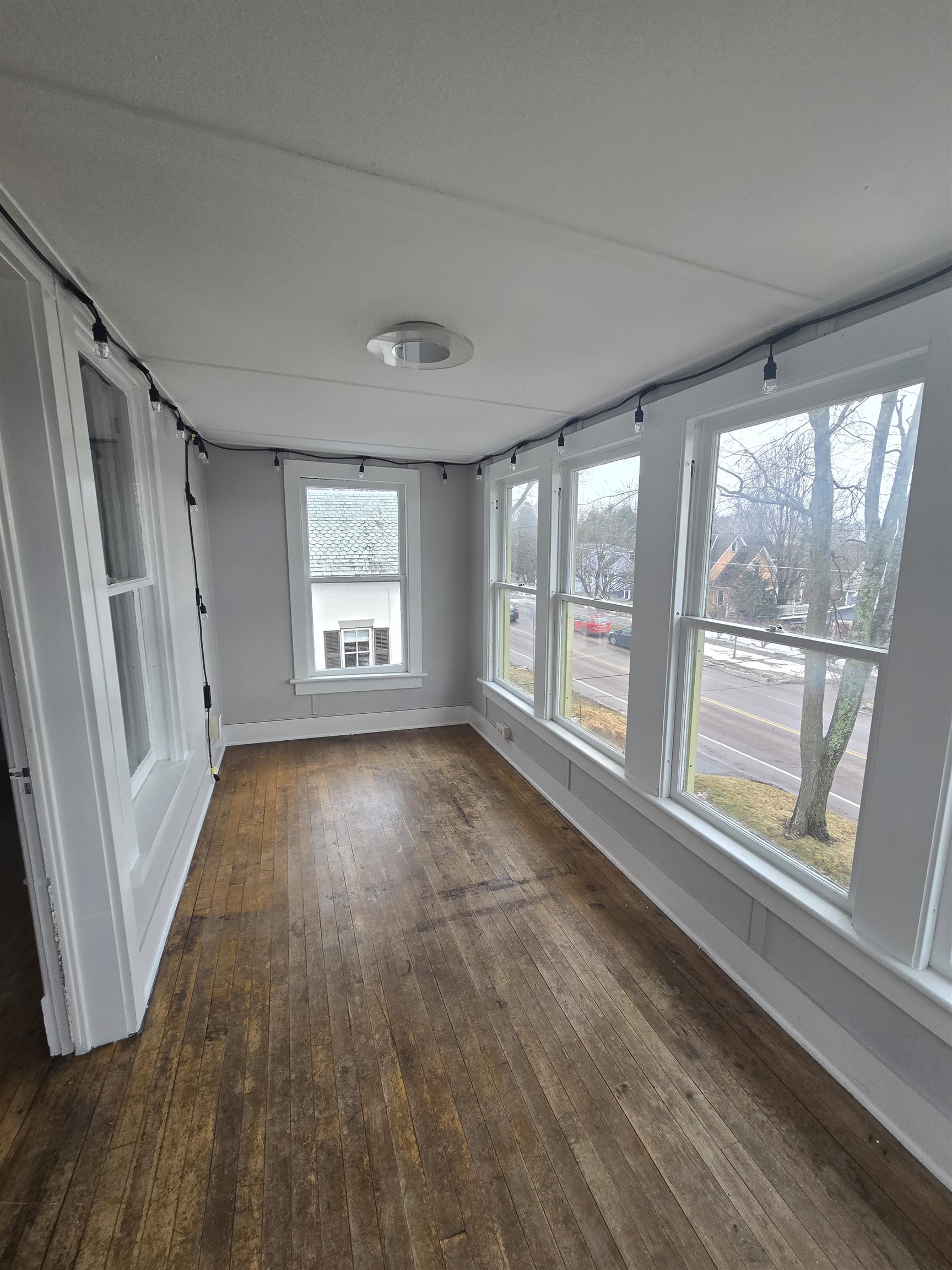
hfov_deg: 89.9
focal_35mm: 13
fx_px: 477
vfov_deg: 106.2
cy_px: 635
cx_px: 476
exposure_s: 1/120
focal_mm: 2.2
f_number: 2.2
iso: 64
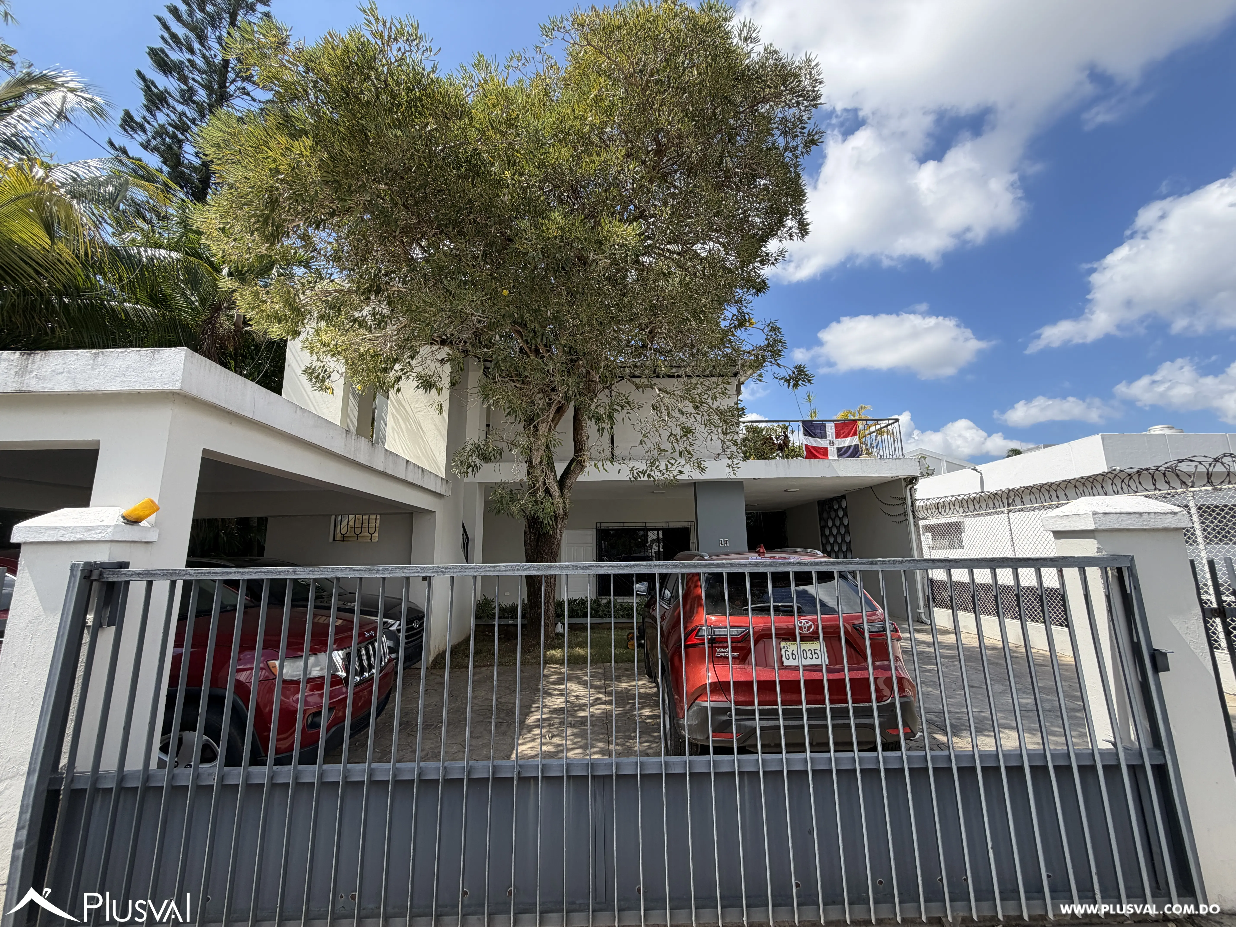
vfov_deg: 85.7
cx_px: 618
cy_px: 464
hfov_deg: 102.1
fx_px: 500
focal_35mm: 14
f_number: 2.2
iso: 32
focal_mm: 2.22
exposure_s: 1/770
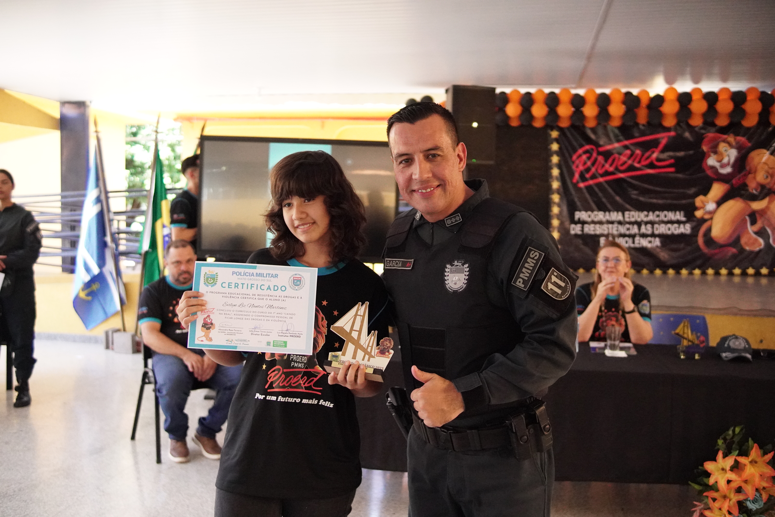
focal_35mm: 34
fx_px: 743
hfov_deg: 55.1
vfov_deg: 38.4
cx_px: 388
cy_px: 258
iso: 6400
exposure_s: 1/4000
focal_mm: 23
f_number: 2
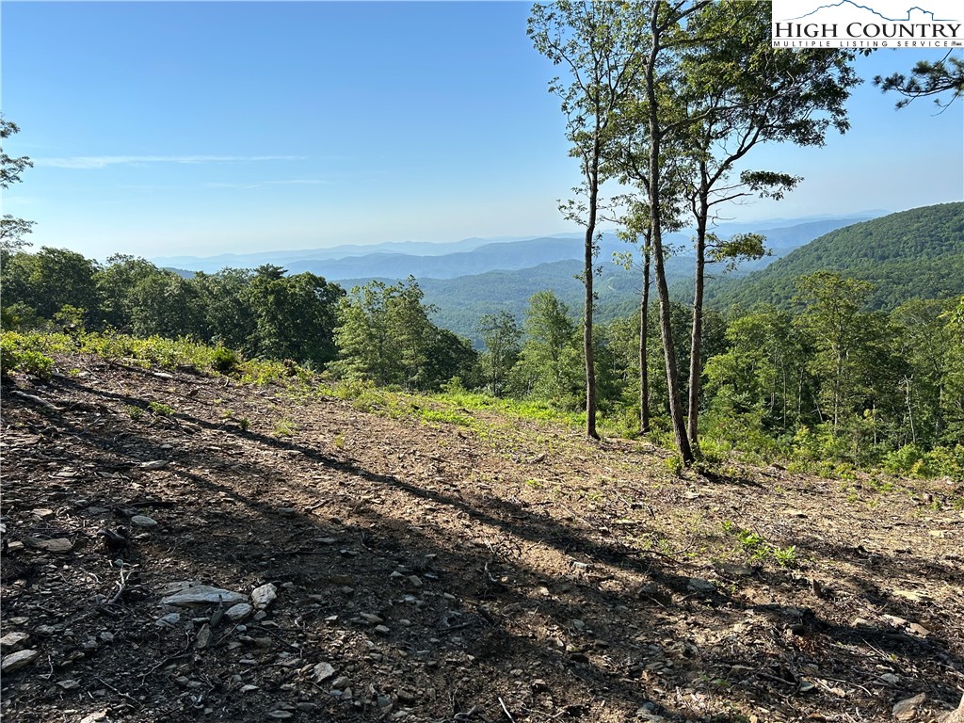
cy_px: 362
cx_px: 482
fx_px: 724
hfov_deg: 67.3
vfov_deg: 53.1
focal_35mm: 26
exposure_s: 1/4115
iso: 50
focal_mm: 5.7
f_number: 1.5
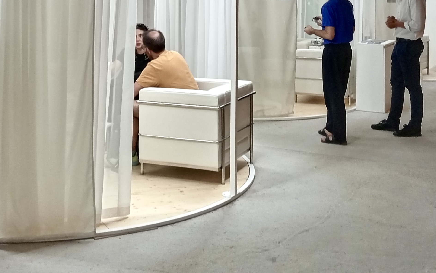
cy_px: -18
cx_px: 188
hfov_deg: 34.0
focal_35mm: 60
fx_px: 713
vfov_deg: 20.7
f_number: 1.8
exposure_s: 1/25
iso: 320
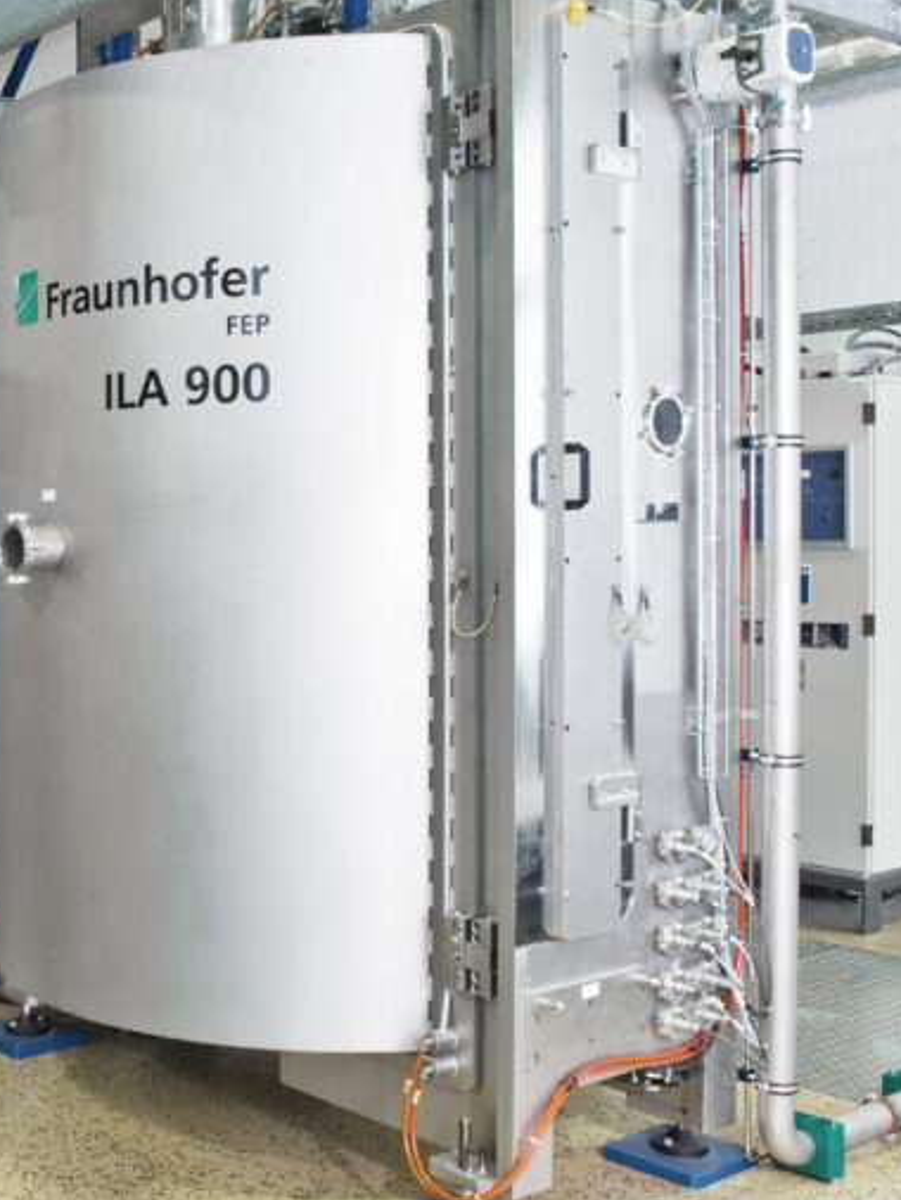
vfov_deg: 52.6
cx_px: 0
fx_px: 1214
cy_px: 601
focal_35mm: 35
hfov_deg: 36.6
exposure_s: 1.6
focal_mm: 24
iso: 100
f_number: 18
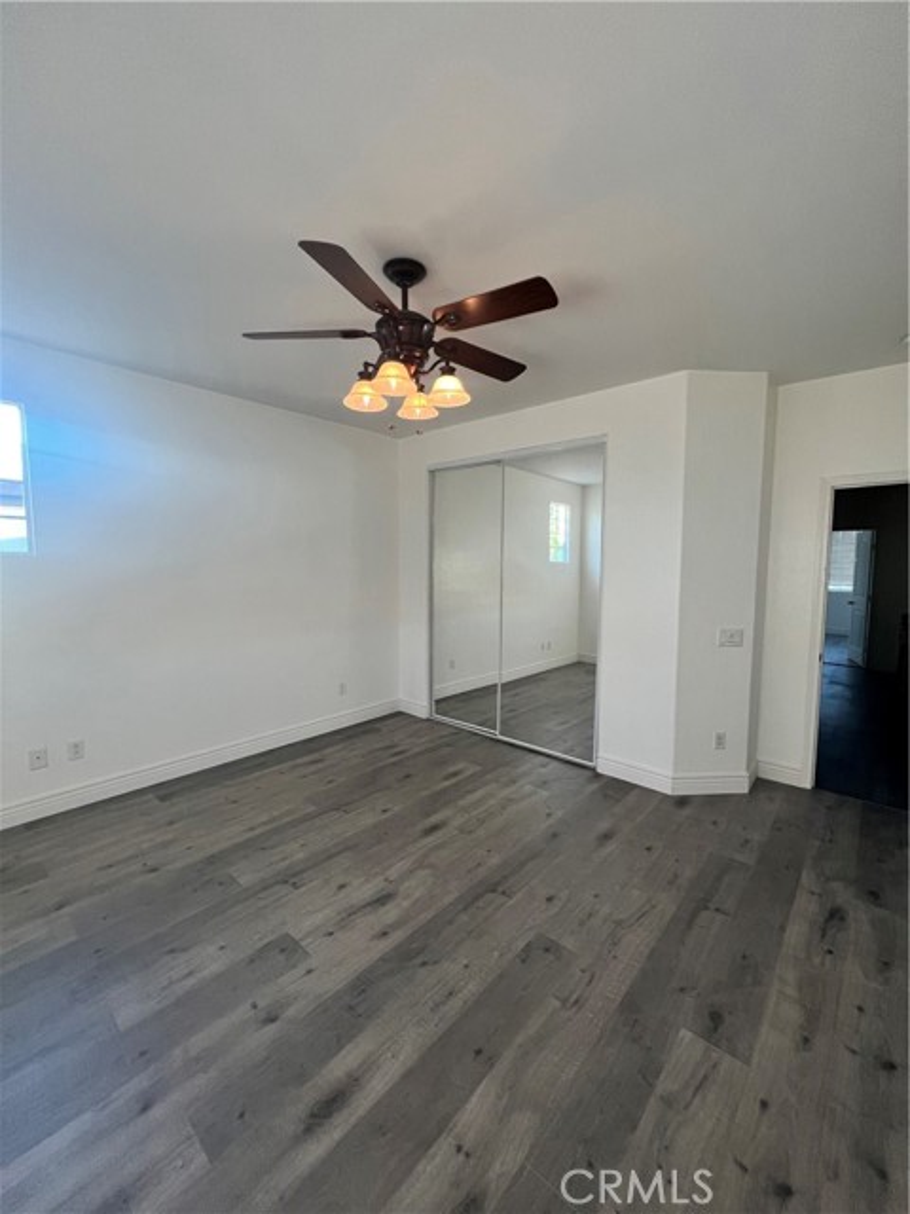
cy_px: 607
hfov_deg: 89.9
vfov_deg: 106.2
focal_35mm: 13
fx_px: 456
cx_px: 455
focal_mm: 1.57
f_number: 1.8
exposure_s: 1/120
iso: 200
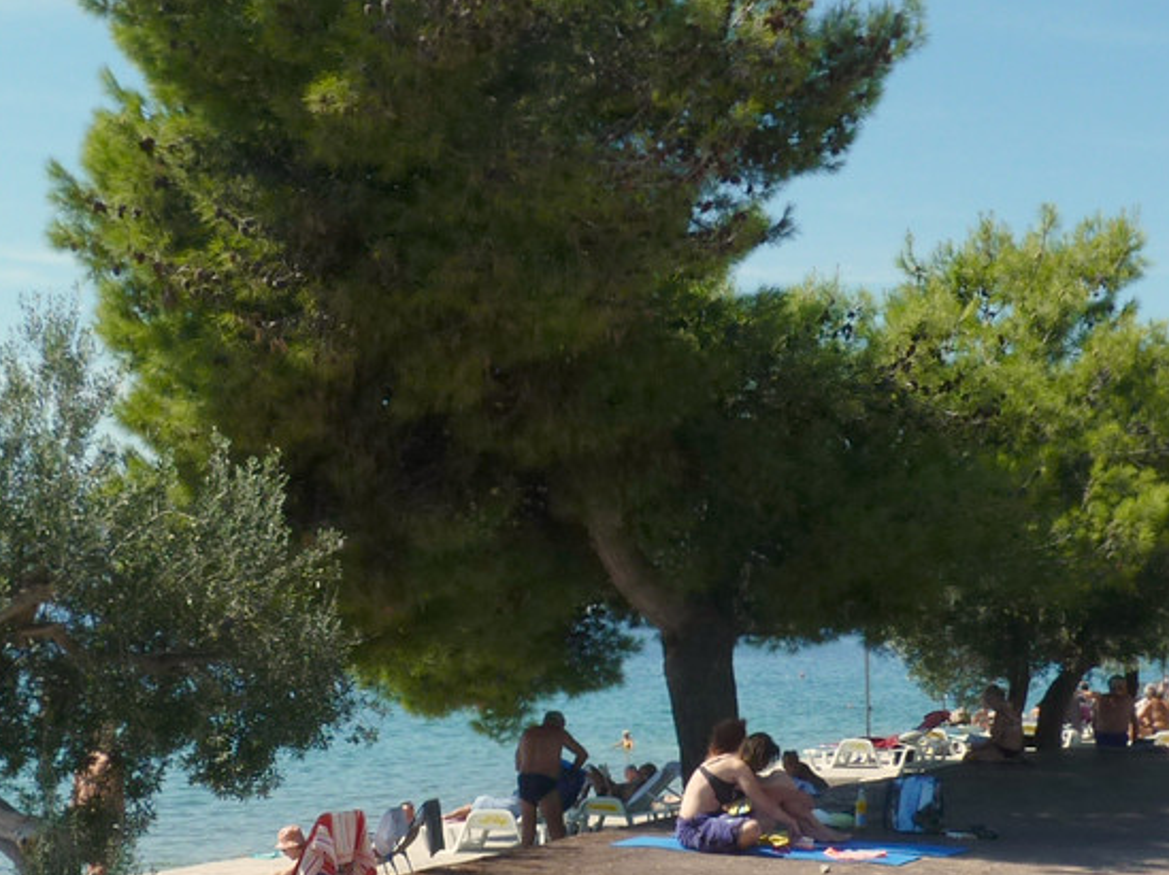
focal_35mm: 63
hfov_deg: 30.7
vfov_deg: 23.2
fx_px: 2126
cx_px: 615
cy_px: 573
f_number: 5.6
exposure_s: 1/320
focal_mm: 4.8
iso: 80
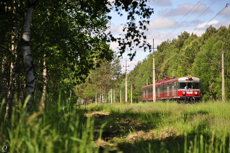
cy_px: 76
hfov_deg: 13.0
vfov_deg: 8.7
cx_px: 115
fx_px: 1006
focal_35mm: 158
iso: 100
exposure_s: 1/320
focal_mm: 105
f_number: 6.3
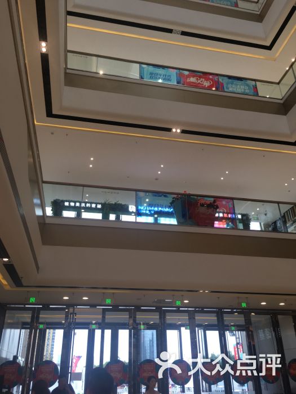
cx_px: 148
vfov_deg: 61.7
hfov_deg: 48.2
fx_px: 331
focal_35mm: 29
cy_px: 197
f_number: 2.2
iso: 40
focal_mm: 4.15
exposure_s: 1/100
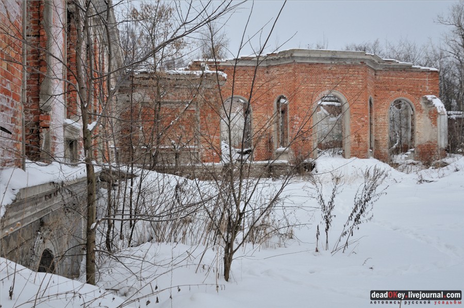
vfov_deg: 36.8
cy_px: 154
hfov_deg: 53.2
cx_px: 232
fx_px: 463
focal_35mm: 36
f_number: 8
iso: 320
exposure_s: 1/200
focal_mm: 24
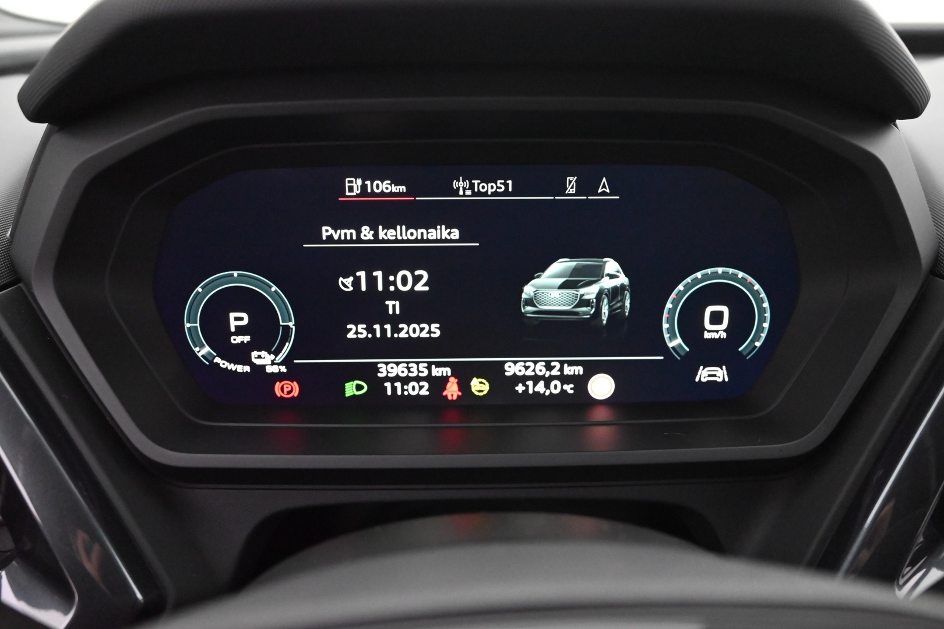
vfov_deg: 41.7
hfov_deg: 59.5
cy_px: 314
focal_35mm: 32
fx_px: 826
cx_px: 472
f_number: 4.8
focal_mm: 31.5
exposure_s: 1/60
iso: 9000
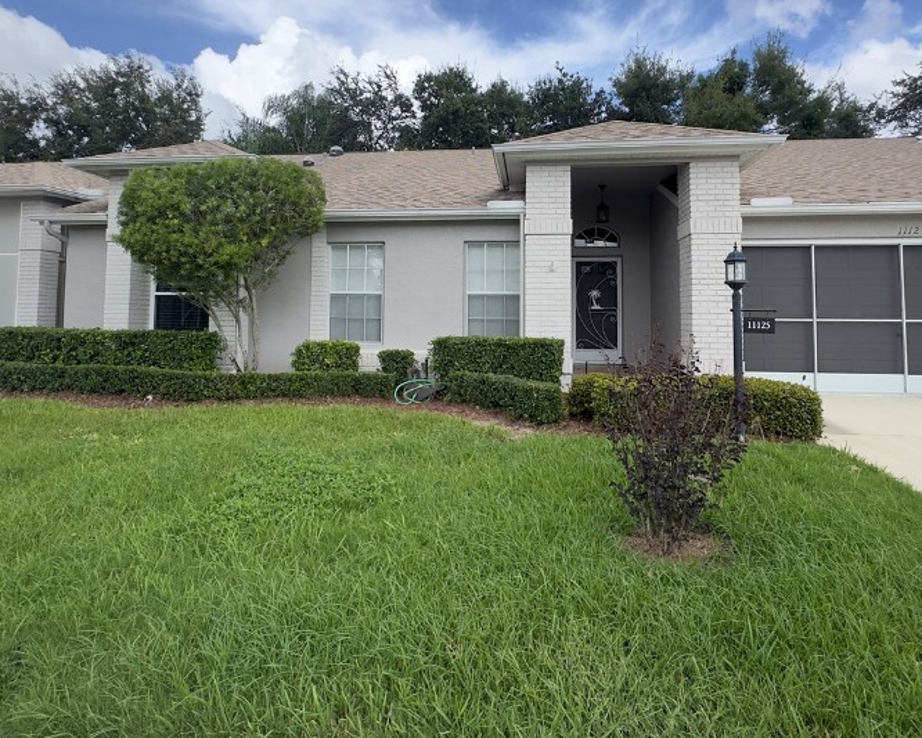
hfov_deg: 77.6
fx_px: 573
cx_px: 464
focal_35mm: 21
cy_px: 284
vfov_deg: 64.7
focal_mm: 2.22
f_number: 2.2
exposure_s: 1/1024
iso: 50
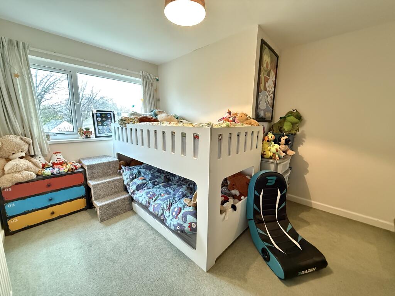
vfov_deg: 85.7
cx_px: 198
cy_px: 148
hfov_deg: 102.1
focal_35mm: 14
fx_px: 160
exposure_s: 1/33
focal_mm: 2.22
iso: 1000
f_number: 2.2
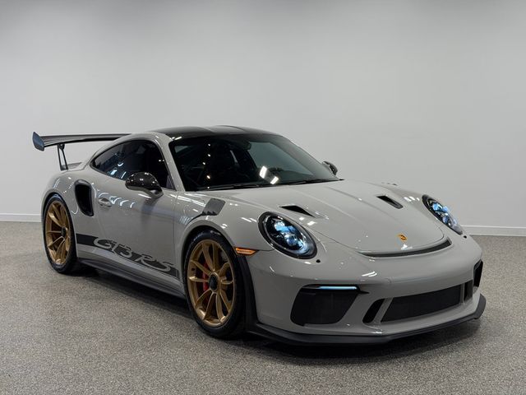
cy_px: 198
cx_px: 263
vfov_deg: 30.3
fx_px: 729
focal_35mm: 48
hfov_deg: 39.7
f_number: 1.78
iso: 64
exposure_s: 1/370
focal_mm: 6.76
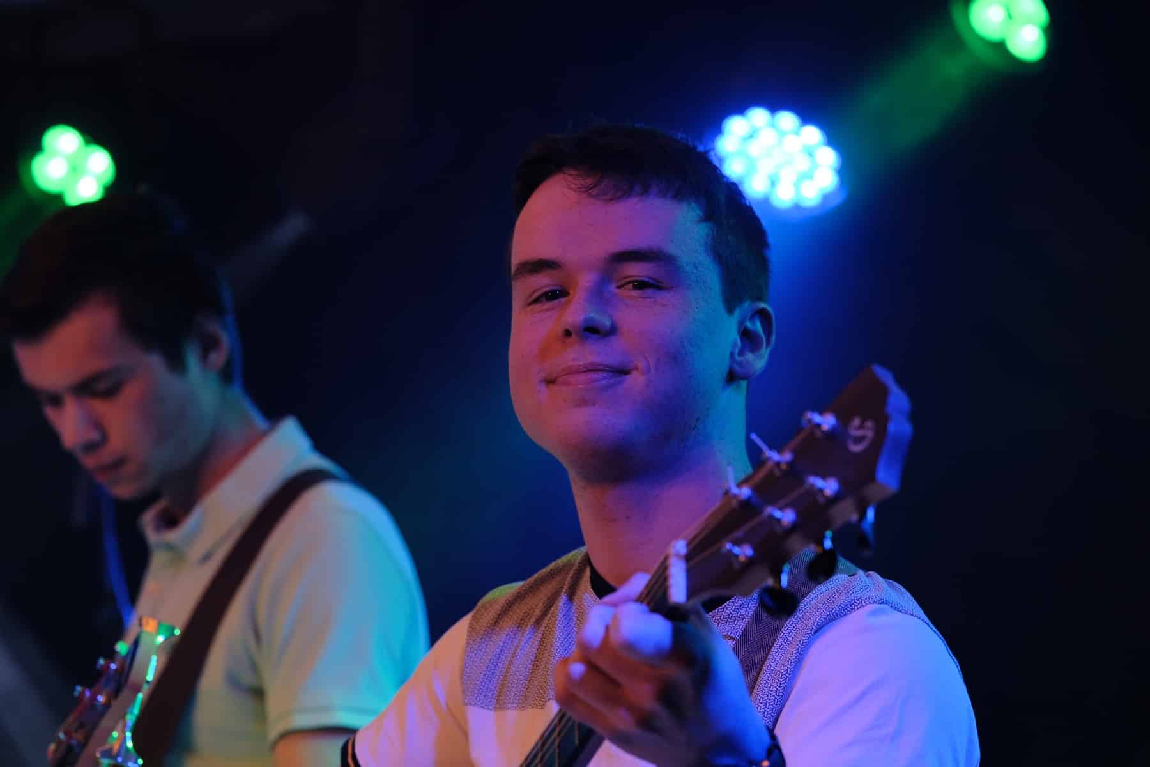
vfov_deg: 12.1
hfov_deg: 18.1
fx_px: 3609
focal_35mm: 113
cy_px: 384
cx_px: 575
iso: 640
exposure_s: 1/110
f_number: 3.6
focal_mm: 75
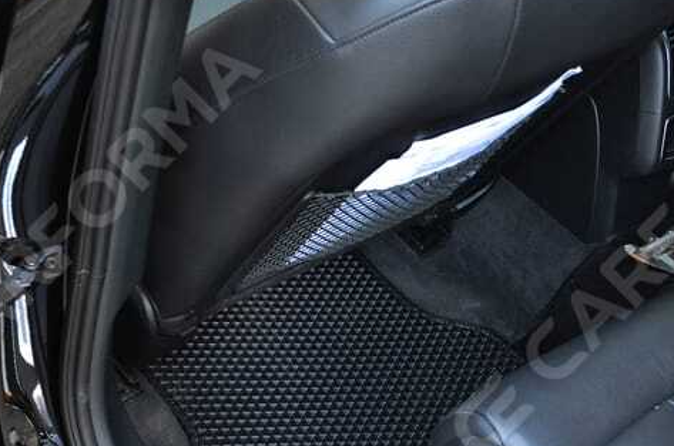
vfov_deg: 20.4
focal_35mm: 66
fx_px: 1233
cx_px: 321
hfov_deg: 30.6
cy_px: 334
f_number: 6.3
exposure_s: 1/13
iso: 800
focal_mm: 26
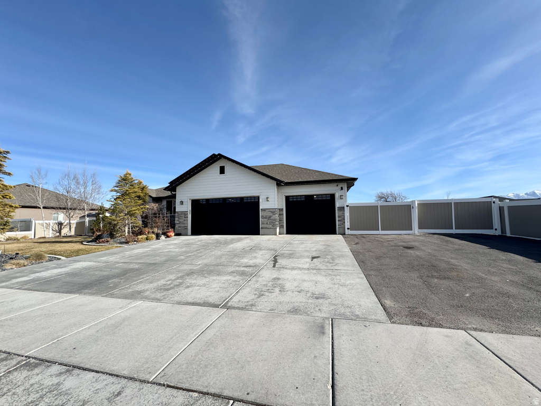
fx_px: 219
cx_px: 270
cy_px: 203
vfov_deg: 85.7
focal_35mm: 14
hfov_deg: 102.1
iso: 50
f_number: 2.2
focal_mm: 2.22
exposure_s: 1/2208
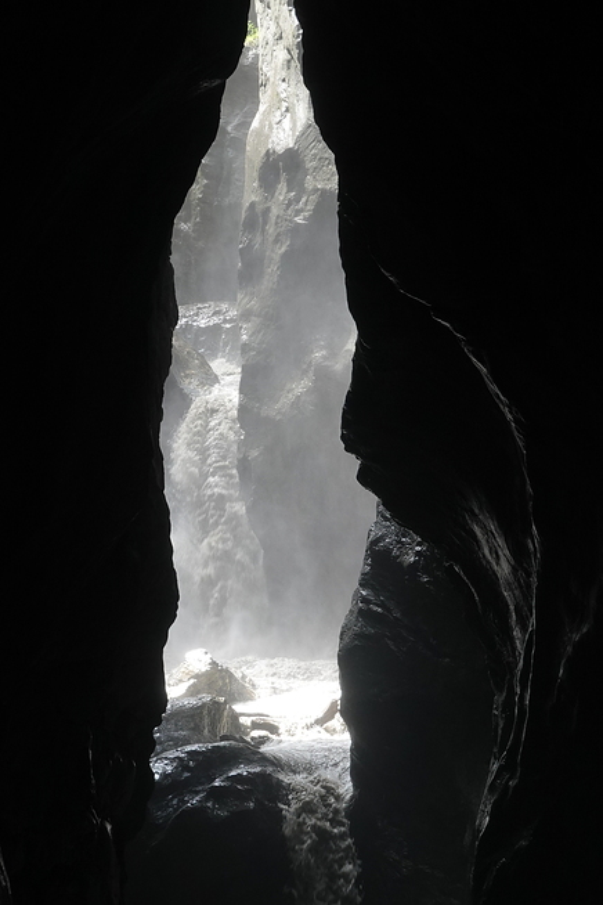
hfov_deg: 12.8
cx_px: 190
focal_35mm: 107
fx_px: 2688
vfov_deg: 19.1
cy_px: 529
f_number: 4.5
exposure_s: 1/80
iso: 250
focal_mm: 25.85
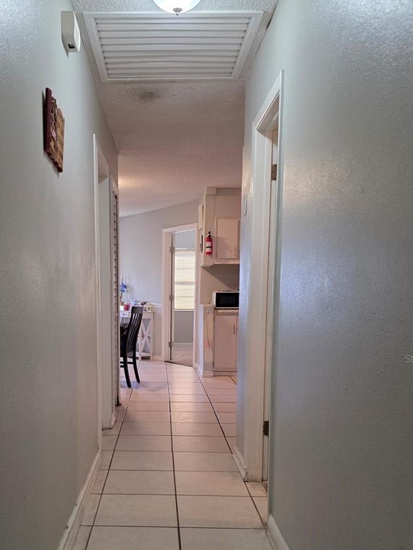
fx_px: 541
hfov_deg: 41.4
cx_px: 148
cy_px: 358
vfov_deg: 53.1
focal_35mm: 34
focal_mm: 6.3
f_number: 1.7
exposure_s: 1/120
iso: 320
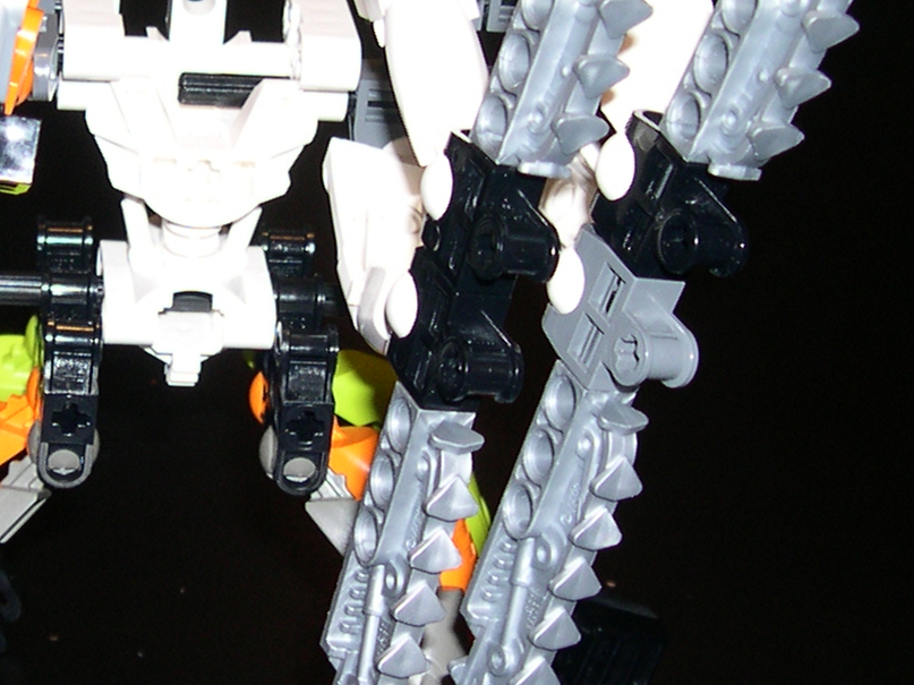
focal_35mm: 107
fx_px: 2825
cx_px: 195
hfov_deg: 18.2
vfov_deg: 13.8
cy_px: 237
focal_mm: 8
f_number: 2.8
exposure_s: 1/60
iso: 100
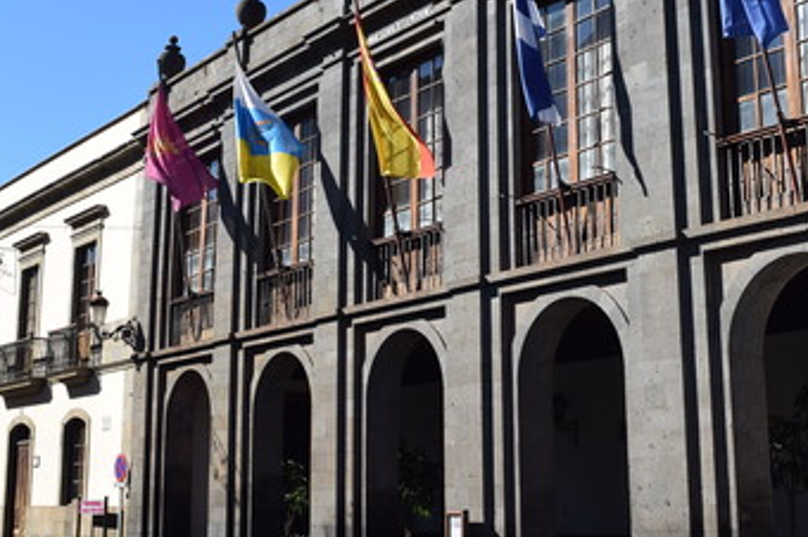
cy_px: 181
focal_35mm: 53
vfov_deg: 25.3
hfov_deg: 37.2
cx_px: 535
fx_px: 1188
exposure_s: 1/400
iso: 200
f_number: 10
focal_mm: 20
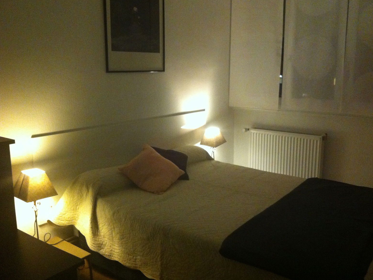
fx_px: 388
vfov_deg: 39.7
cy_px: 139
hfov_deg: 51.4
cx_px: 187
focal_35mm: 36
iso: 640
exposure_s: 1/15
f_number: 2.8
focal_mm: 3.85
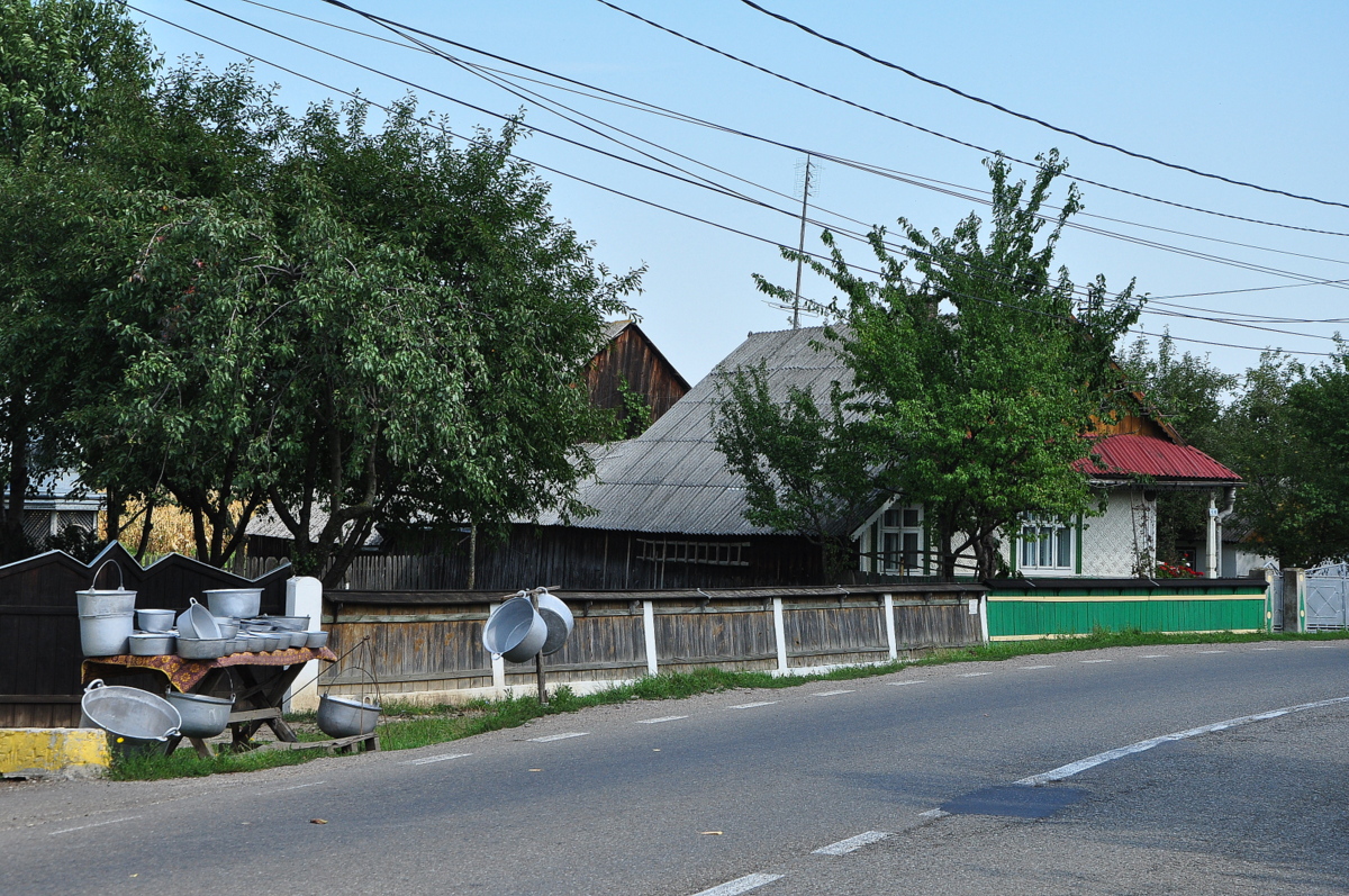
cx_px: 674
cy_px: 448
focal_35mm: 78
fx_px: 2919
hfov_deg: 26.0
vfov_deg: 17.4
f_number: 10
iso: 400
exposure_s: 1/400
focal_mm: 52
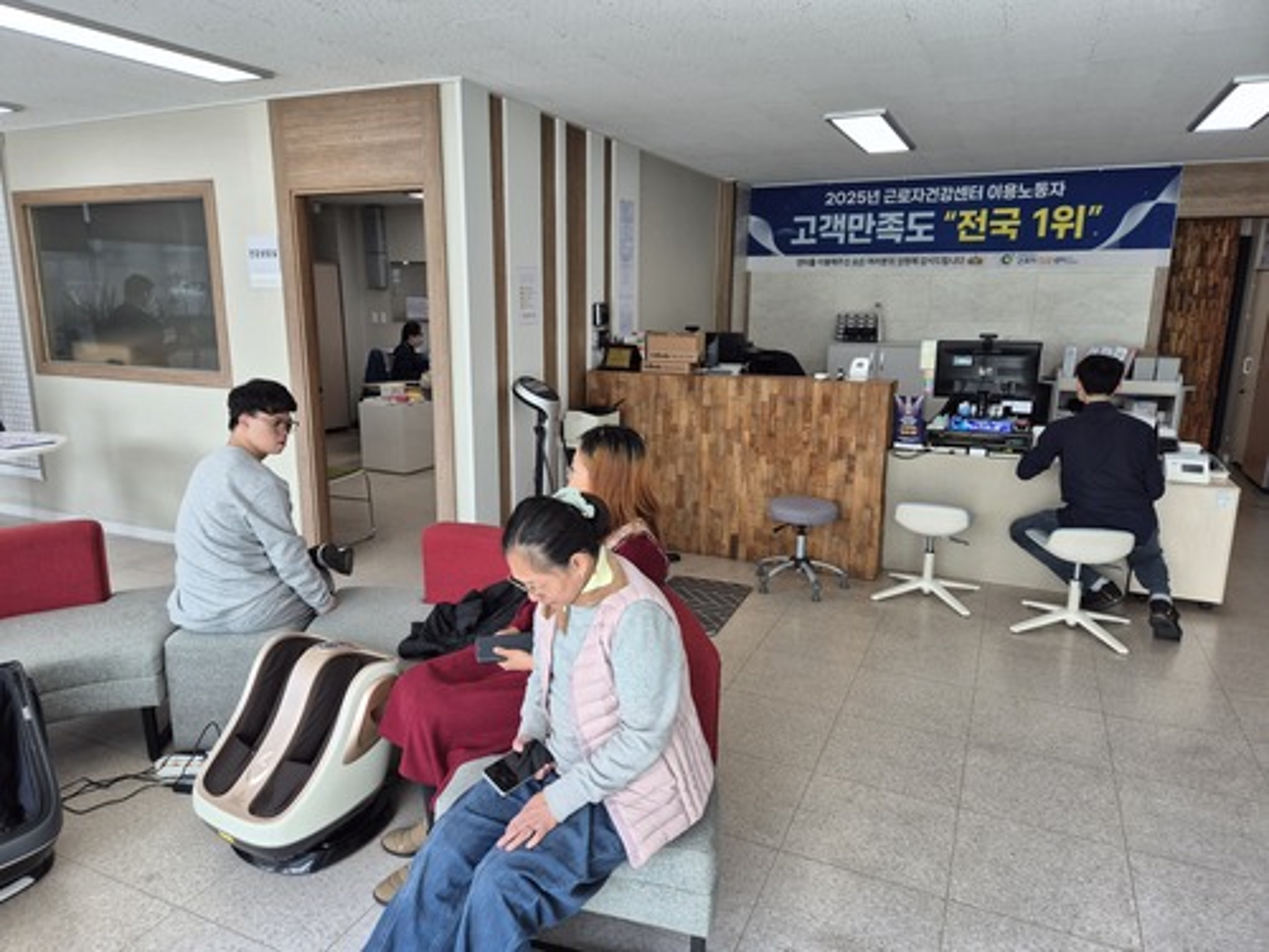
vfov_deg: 58.9
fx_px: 843
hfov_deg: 73.9
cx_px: 634
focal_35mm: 23
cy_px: 476
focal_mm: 5.4
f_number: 1.8
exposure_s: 1/120
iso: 25
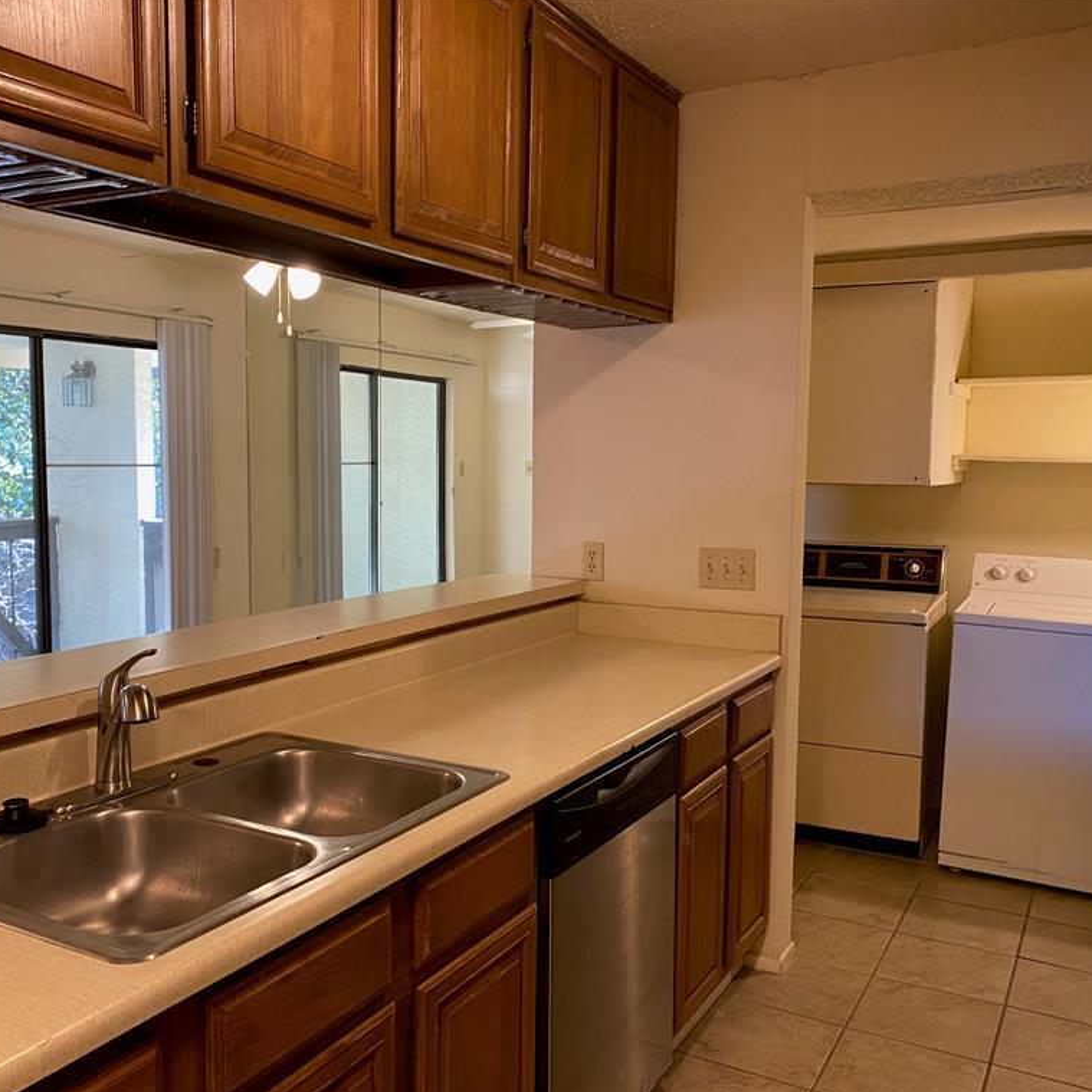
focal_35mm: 31
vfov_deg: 52.5
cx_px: 489
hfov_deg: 52.4
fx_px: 1106
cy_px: 545
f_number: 1.8
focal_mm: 4.25
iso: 250
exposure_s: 1/60
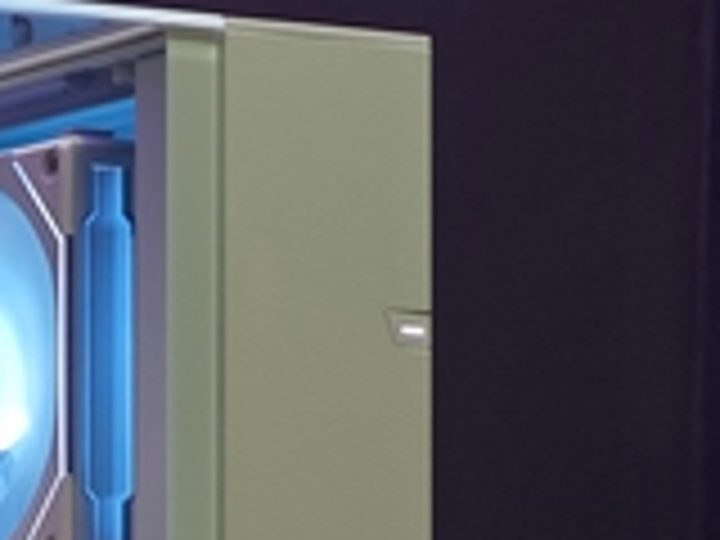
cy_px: 860
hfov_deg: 6.9
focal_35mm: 281
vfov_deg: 5.2
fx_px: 5845
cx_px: -477
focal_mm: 12.28
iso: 100
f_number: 1.8
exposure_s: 1/38.8
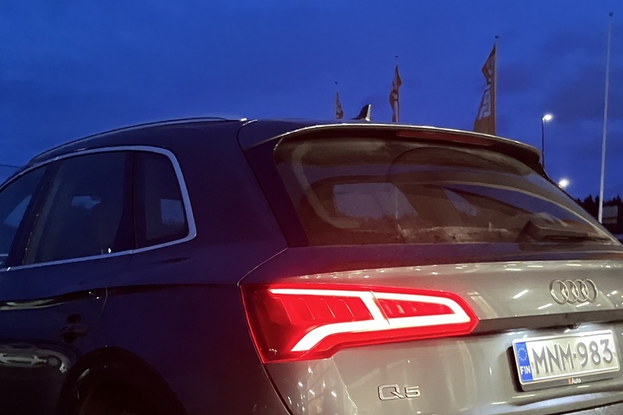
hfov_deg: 39.6
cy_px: 381
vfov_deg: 26.0
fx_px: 865
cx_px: 322
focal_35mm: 50
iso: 640
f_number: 1.8
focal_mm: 3.99
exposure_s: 1/26
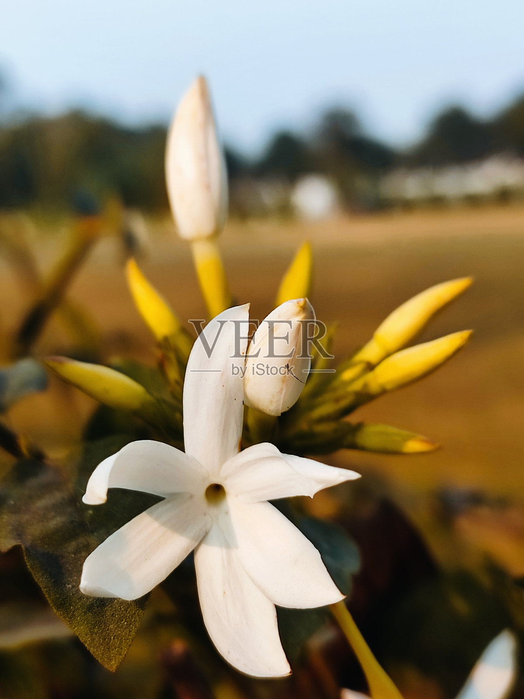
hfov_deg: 54.9
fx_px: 505
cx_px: 262
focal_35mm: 25
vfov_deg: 69.4
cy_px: 350
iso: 50
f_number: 1.9
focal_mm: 6.04
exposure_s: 1/268
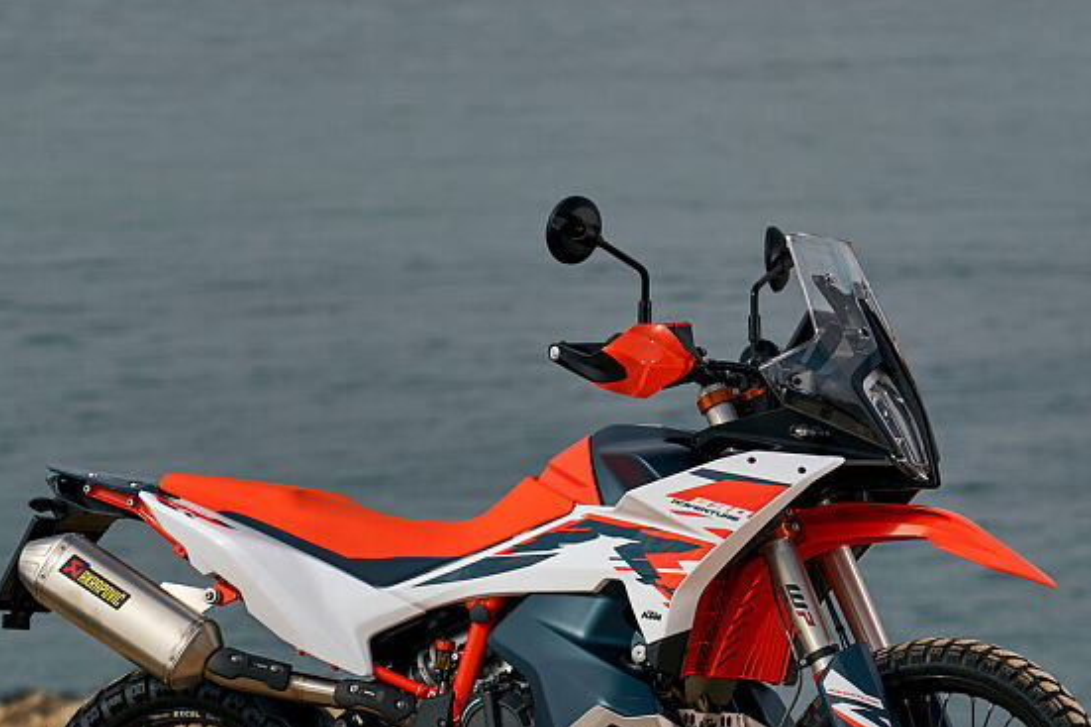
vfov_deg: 4.9
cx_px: 917
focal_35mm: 281
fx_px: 8513
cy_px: 327
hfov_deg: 7.3
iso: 50
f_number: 5.6
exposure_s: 1/800
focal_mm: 129
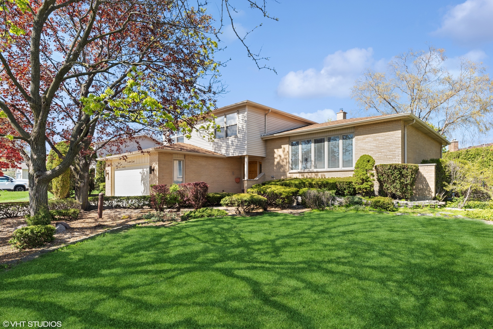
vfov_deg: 64.6
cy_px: 164
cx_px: 246
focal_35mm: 19
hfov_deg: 86.9
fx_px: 260
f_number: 9
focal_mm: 19
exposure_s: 1/500
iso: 200
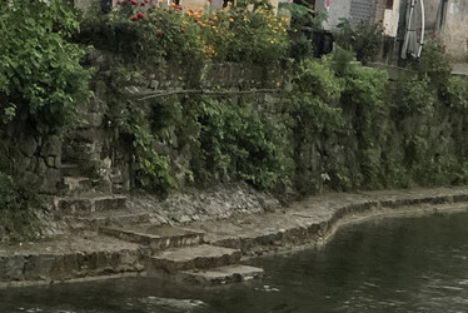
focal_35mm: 190
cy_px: -121
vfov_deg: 7.2
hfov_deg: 10.8
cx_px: 113
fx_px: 2472
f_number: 2.8
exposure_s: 1/30
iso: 50
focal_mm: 6.6
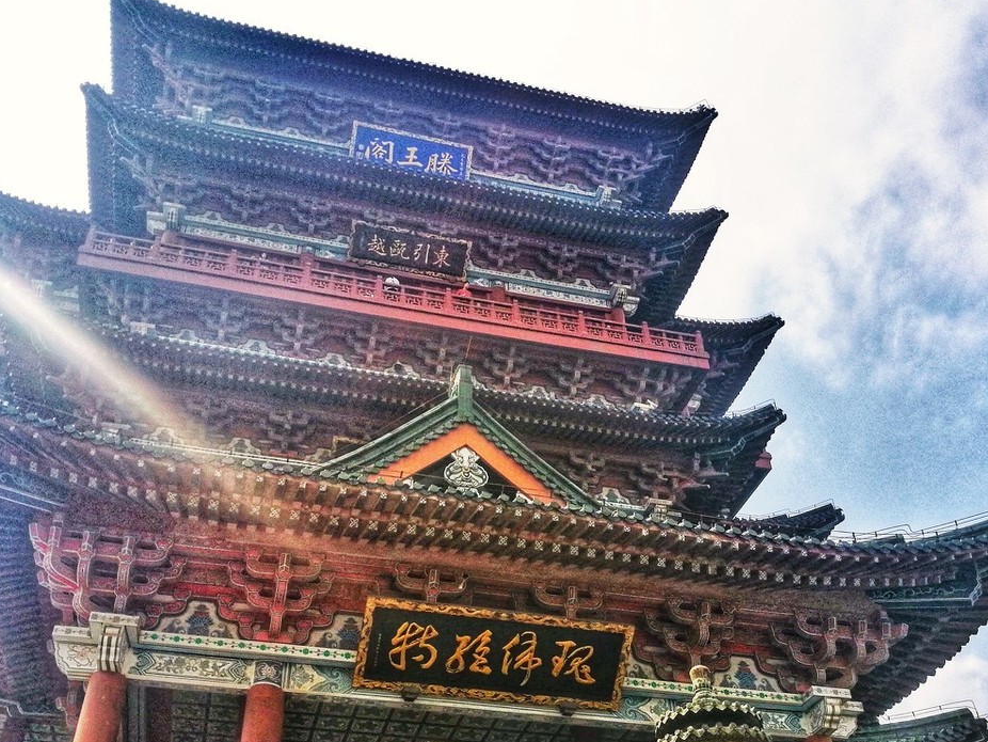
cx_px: 468
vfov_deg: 40.6
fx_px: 999
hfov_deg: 52.6
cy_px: 419
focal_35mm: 35
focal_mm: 4.5
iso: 50
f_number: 4
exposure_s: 1/2110
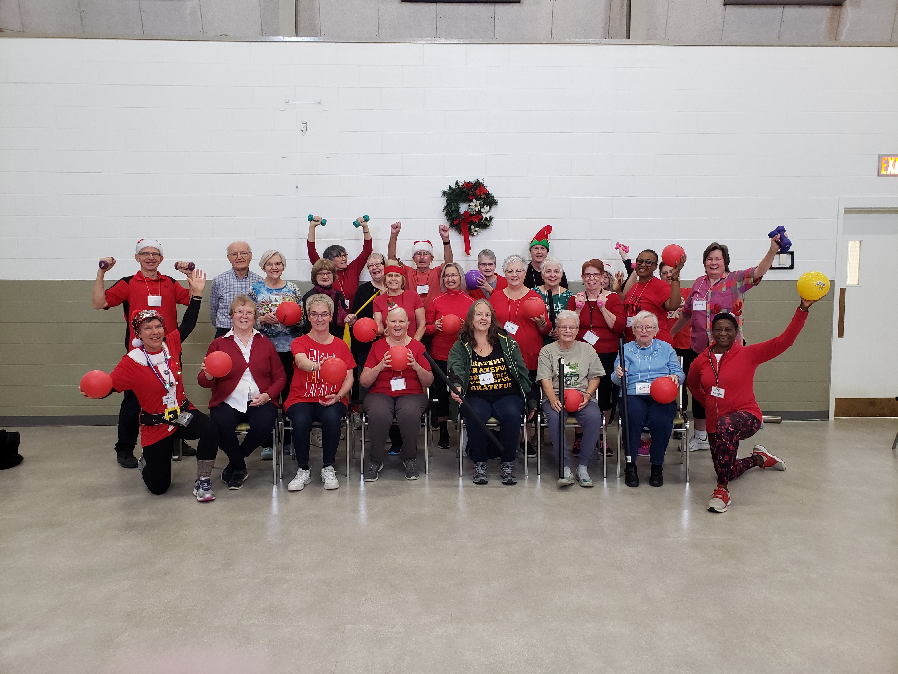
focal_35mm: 26
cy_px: 337
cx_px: 449
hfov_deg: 67.3
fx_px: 674
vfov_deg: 53.1
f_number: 2.4
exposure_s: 1/30
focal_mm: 4.3
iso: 250
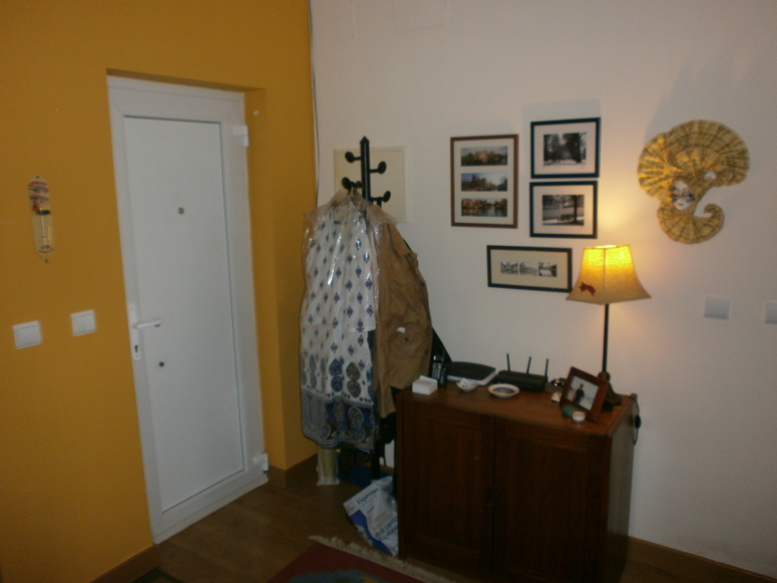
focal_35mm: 27
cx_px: 388
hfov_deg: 65.3
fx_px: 606
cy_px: 292
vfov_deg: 51.4
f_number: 2.9
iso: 125
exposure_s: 1/30
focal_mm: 4.8
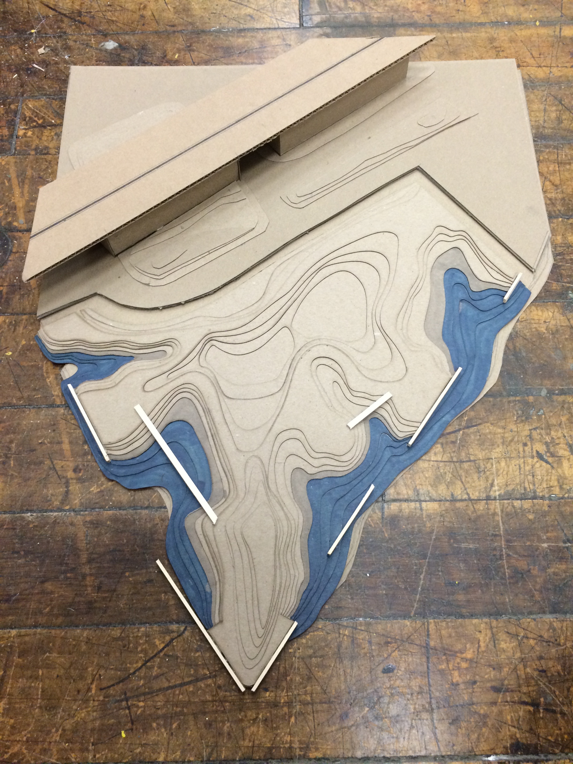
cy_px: 382
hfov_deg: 48.2
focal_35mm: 29
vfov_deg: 61.7
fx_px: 640
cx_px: 286
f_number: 2.2
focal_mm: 4.15
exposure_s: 1/30
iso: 160
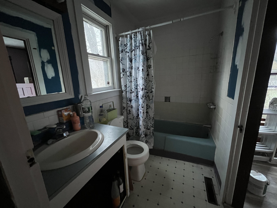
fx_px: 104
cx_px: 138
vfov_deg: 89.9
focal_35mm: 13
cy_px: 104
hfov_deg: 106.2
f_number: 1.8
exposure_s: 1/37
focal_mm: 1.57
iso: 1250
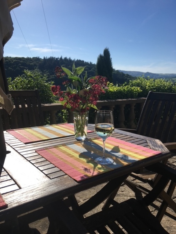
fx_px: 197
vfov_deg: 61.7
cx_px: 88
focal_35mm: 29
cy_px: 117
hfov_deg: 48.2
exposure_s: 1/2024
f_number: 2.2
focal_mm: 4.15
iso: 25
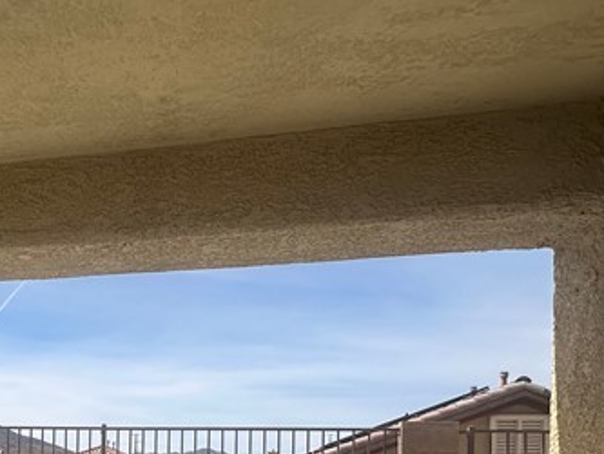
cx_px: -38
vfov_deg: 31.0
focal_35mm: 43
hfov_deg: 37.6
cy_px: 461
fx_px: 751
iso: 50
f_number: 2.2
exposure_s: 1/2174
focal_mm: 2.22
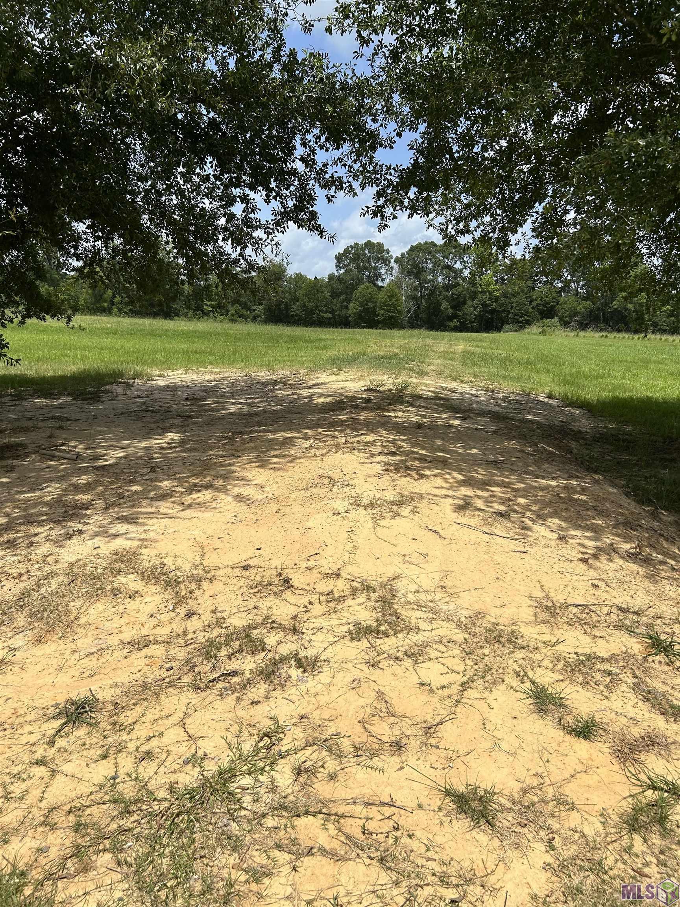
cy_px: 454
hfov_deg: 53.1
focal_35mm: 26
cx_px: 340
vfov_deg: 67.3
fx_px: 681
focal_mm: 5.7
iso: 50
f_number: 1.5
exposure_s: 1/6993
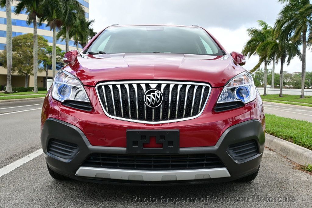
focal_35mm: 36
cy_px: 104
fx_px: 312
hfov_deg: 53.1
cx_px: 156
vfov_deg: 36.8
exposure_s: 1/160
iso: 100
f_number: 6.3
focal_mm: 24
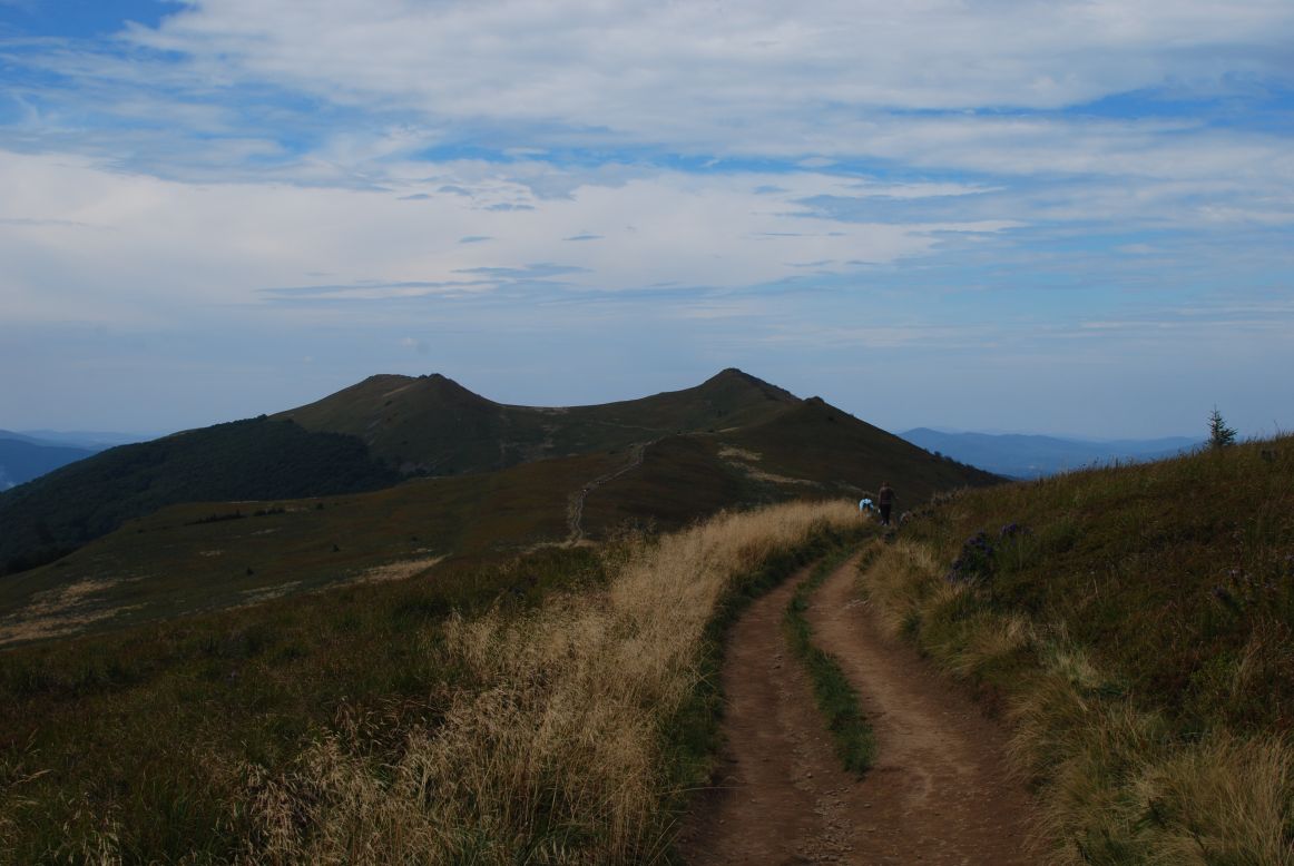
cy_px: 433
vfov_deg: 25.8
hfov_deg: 37.8
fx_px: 1889
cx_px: 647
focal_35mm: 52
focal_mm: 35
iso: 100
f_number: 10
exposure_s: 1/250
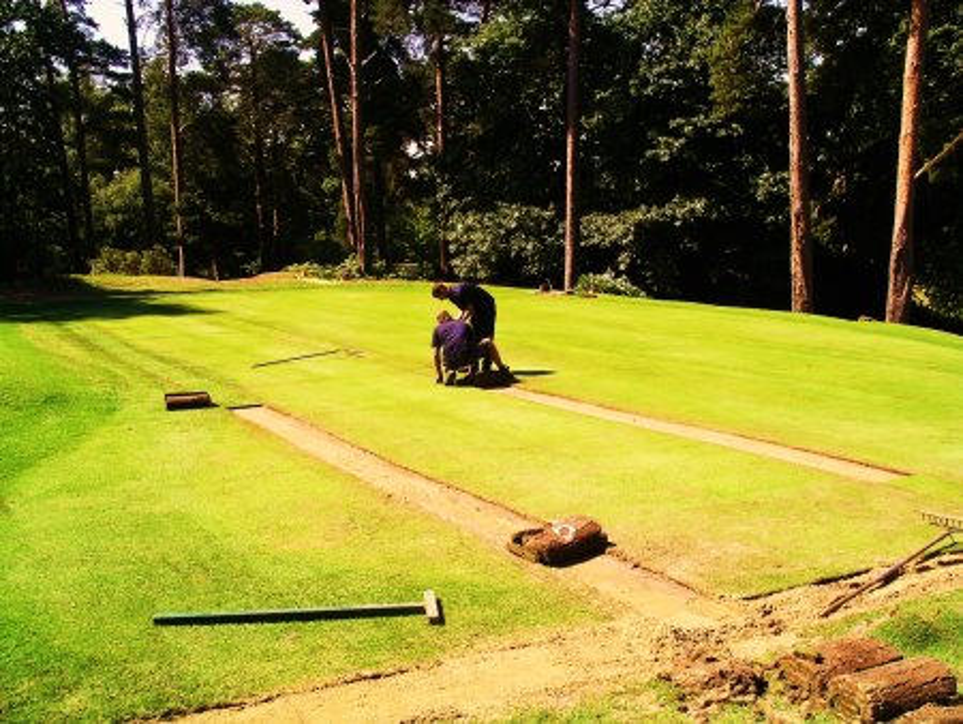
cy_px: 362
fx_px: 1030
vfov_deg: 38.7
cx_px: 482
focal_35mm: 37
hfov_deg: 50.1
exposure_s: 1/74
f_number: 6.5
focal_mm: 7.8
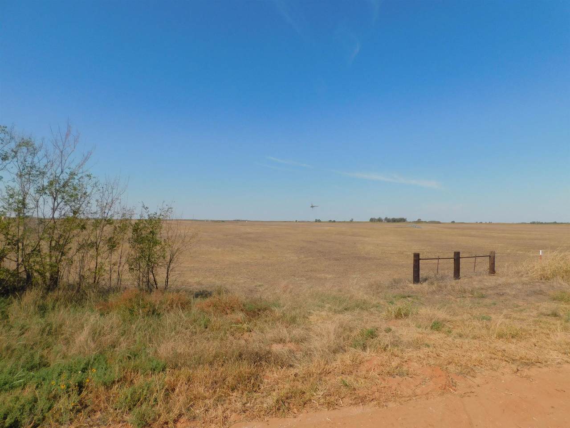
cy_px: 214
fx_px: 379
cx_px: 285
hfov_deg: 73.9
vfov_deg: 58.9
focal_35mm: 23
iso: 125
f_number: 6
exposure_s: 1/640
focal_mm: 4
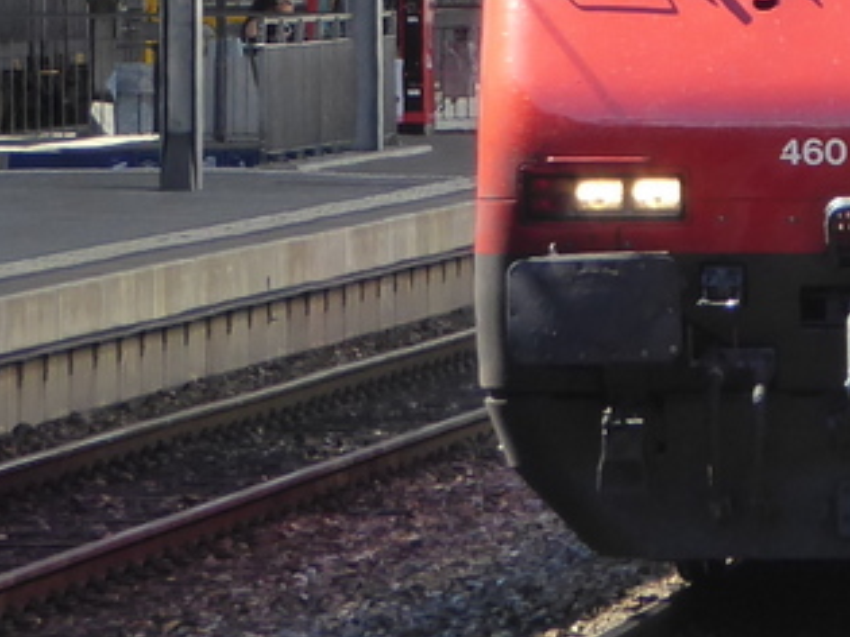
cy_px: -200
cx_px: 707
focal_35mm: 641
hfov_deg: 3.1
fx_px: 15734
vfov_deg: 2.3
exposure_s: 1/100
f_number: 5.4
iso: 125
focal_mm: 27.1
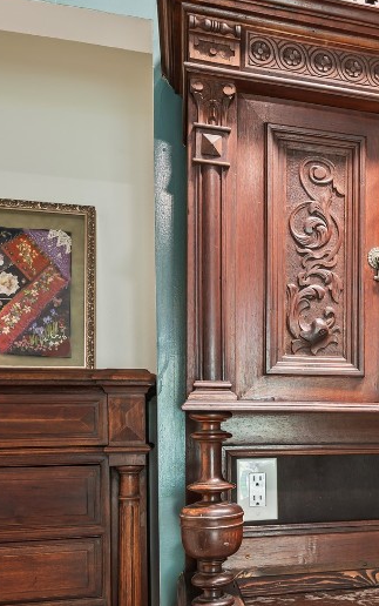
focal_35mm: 41
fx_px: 677
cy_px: 422
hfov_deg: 29.2
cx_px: 380
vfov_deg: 47.1
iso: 100
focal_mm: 18
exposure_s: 2.5
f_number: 6.3
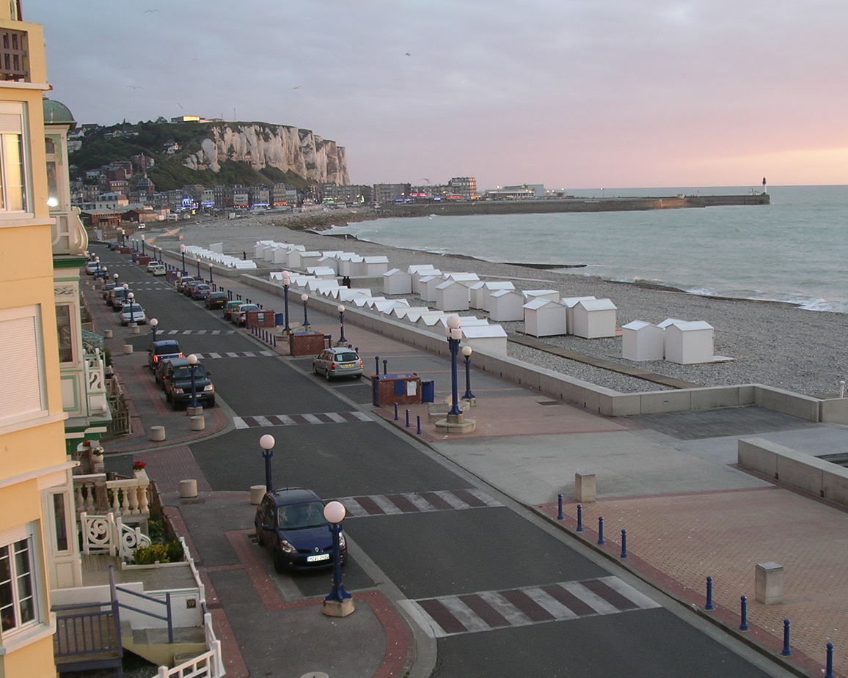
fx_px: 1255
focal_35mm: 50
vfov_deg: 30.2
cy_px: 398
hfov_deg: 37.3
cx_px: 440
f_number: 2.8
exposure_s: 1/40
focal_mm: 7.8
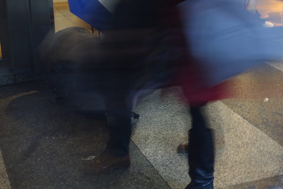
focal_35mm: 70
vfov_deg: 19.5
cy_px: 94
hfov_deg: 28.8
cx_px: 142
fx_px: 550
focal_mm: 25.7
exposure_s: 1/1.6
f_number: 5
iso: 80
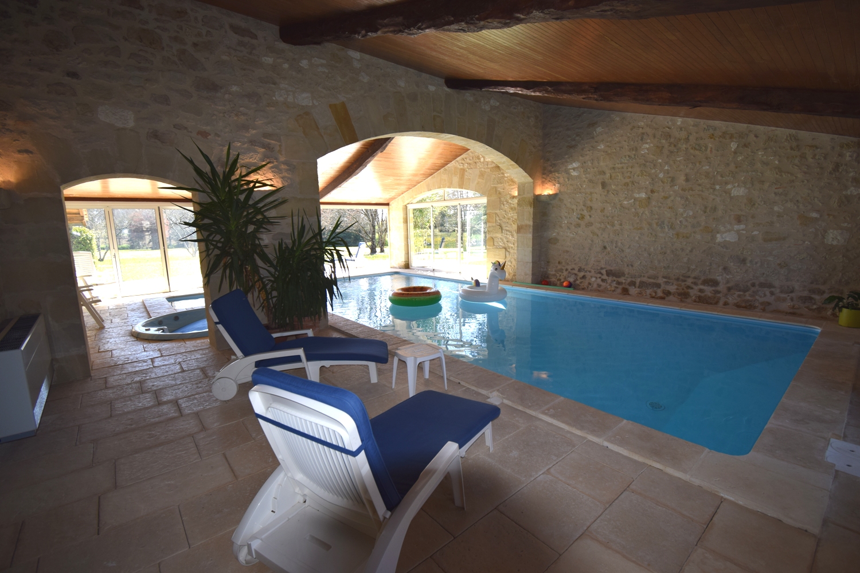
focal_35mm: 15
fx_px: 358
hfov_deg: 100.4
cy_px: 286
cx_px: 430
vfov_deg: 77.3
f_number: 5.6
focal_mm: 10
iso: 125
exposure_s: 1/125
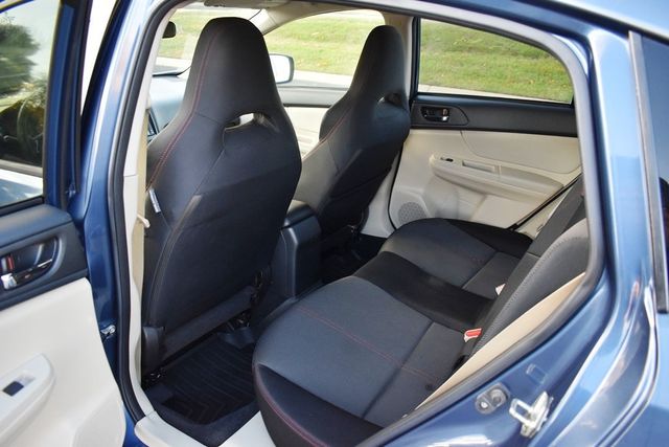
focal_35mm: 27
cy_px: 224
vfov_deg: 48.0
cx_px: 334
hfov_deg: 67.4
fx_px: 502
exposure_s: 1/125
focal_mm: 18
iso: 800
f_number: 3.5
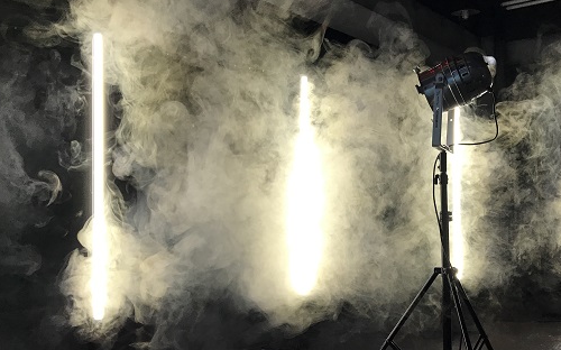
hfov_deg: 51.3
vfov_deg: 33.5
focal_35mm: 38
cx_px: 333
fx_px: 581
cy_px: 179
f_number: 1.8
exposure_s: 1/30
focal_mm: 3.99
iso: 25
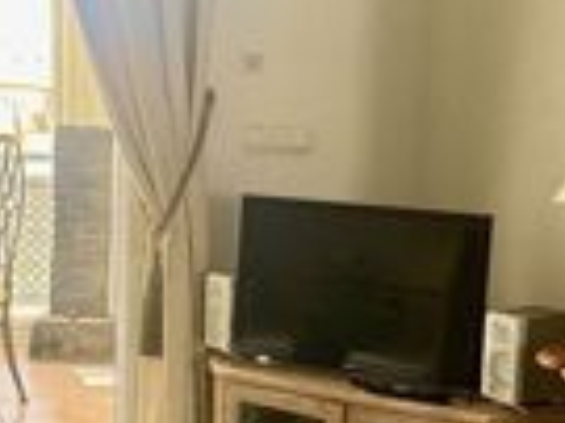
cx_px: 366
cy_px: 297
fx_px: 1190
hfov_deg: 26.6
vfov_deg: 20.0
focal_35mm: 73
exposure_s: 1/99
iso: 64
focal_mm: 2.22
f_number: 2.2
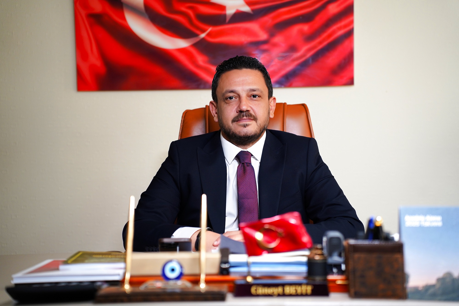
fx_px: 663
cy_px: 153
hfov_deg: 38.2
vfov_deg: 26.0
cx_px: 230
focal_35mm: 52
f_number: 2.8
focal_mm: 52
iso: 800
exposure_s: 1/125
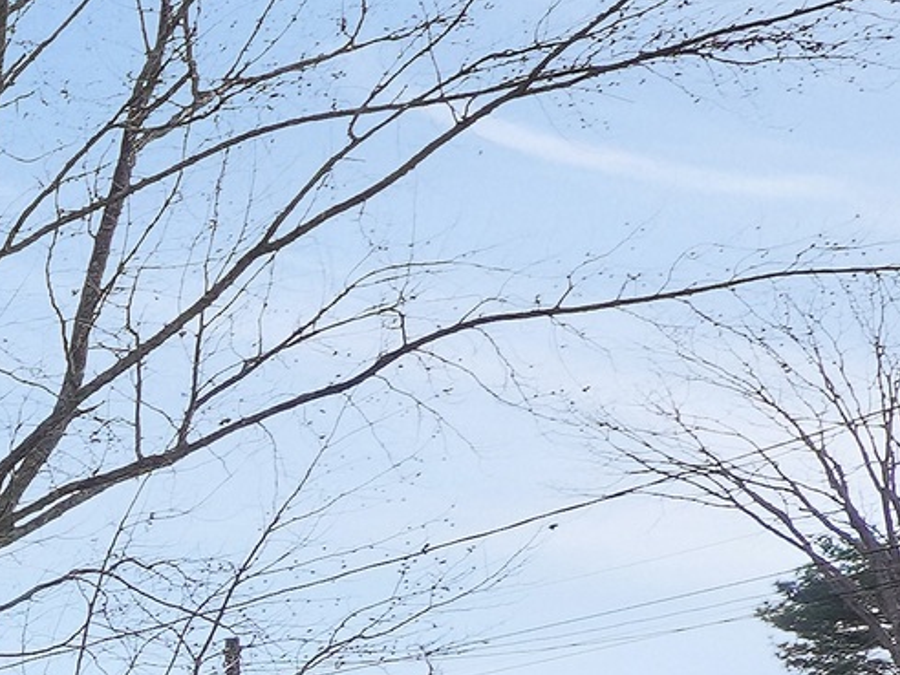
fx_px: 2340
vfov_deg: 15.0
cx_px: -1886
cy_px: 1065
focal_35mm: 90
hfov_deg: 11.1
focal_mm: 10
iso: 100
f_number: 9
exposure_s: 1/125
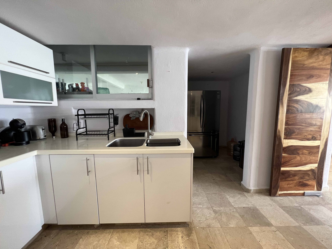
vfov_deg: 89.9
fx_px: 125
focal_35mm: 13
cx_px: 166
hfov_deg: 106.2
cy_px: 124
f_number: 1.8
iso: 160
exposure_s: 1/60
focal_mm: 1.57
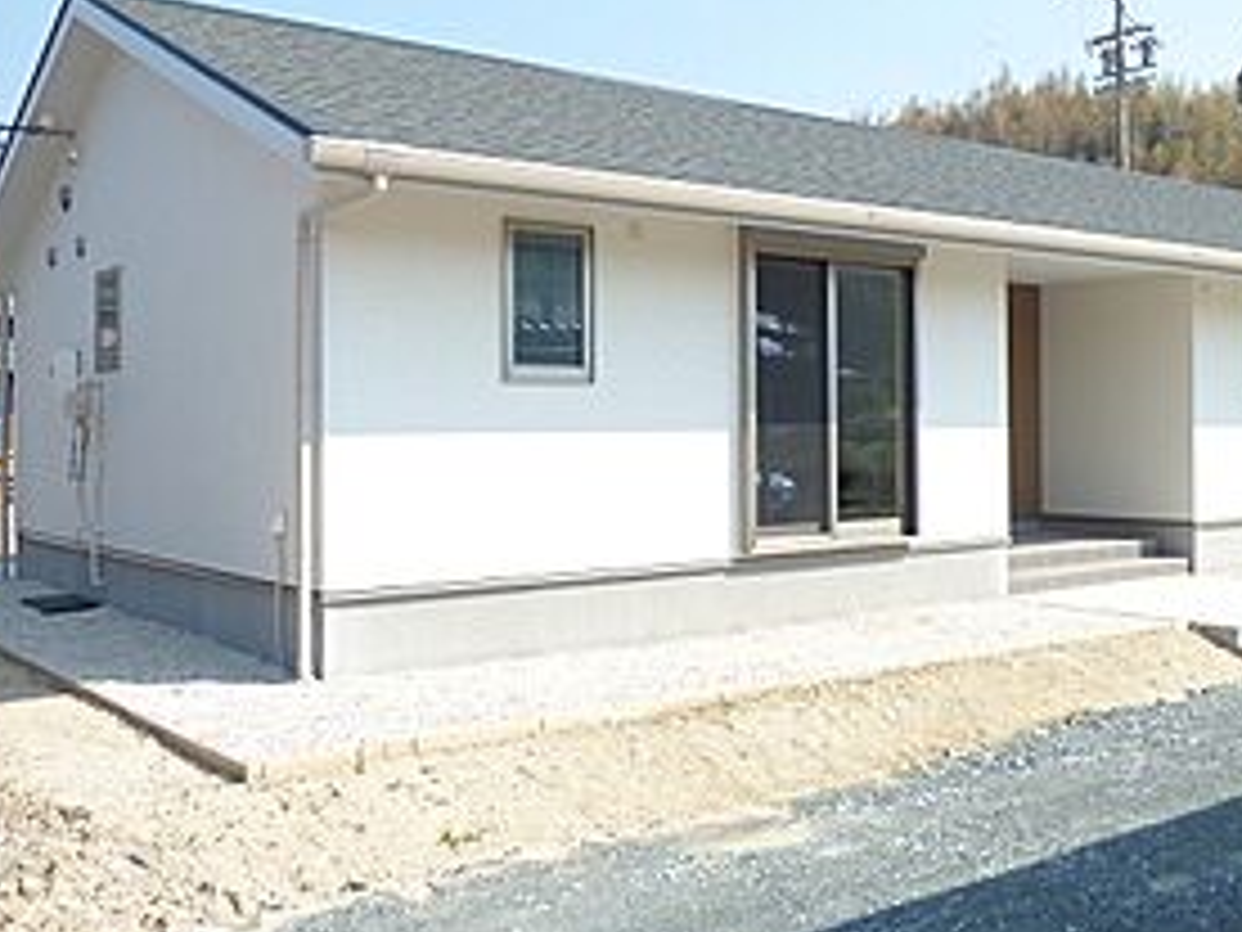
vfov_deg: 36.8
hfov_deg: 47.3
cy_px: 414
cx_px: 796
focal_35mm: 39
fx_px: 1399
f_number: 3.2
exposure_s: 1/800
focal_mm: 5.04
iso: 100
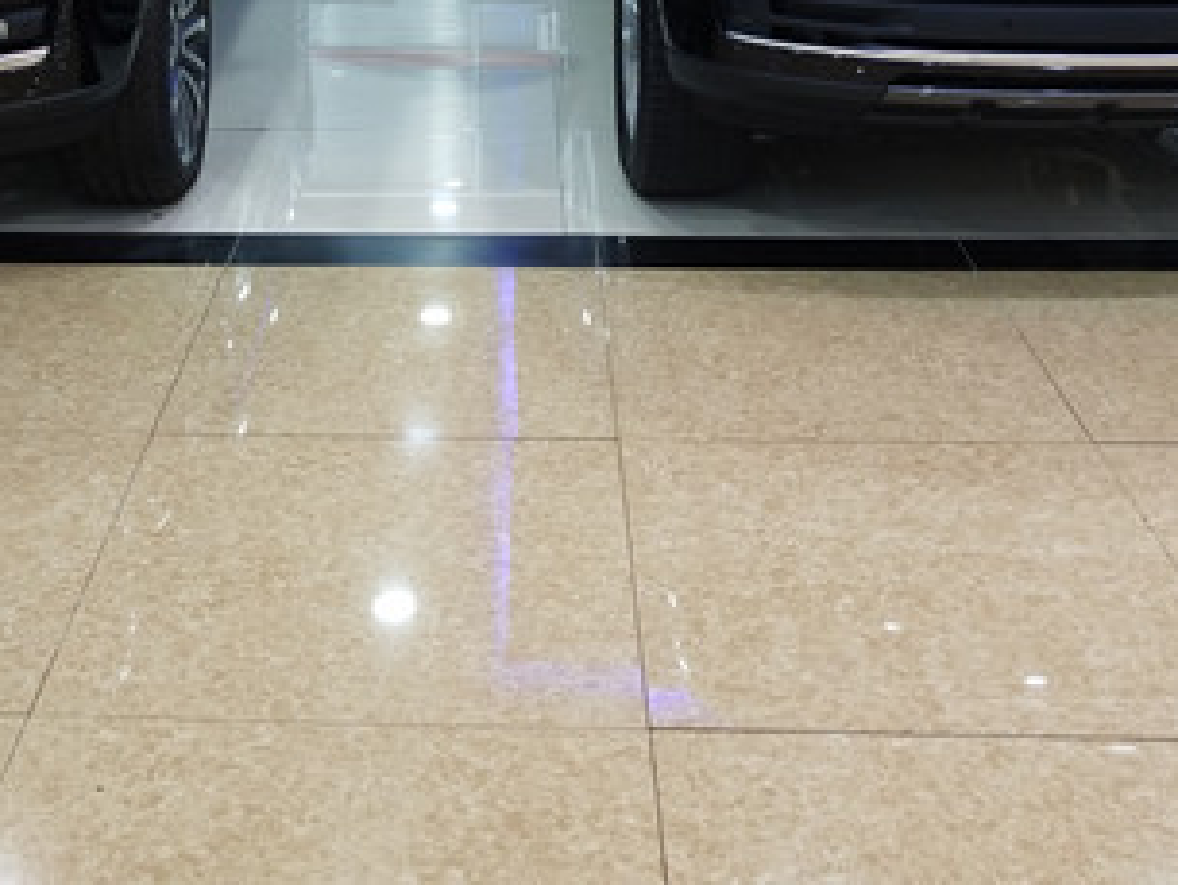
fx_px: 2009
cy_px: 23
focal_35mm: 59
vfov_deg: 23.9
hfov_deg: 32.5
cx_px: 440
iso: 221
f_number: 1.8
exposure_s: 1/50
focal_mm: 3.95
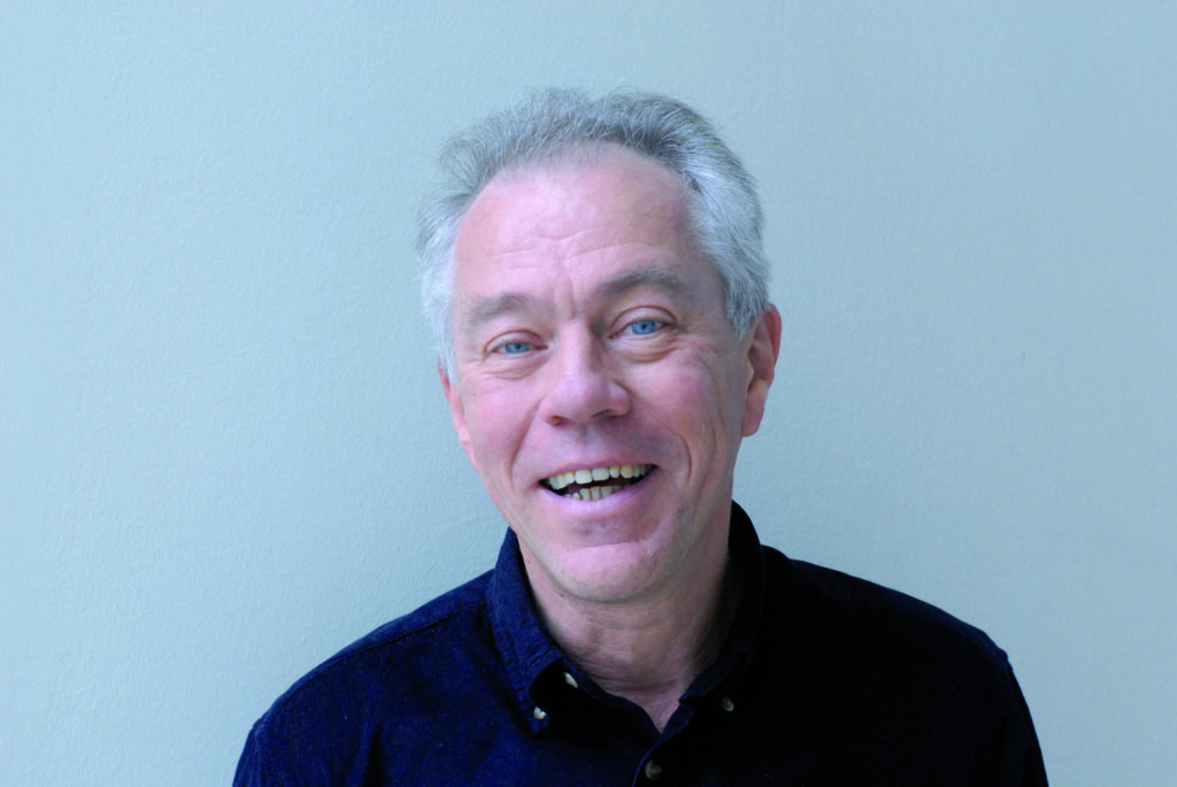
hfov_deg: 27.0
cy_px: 394
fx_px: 2454
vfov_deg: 18.2
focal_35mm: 75
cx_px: 588
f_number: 5.6
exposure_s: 1/160
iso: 800
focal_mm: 50
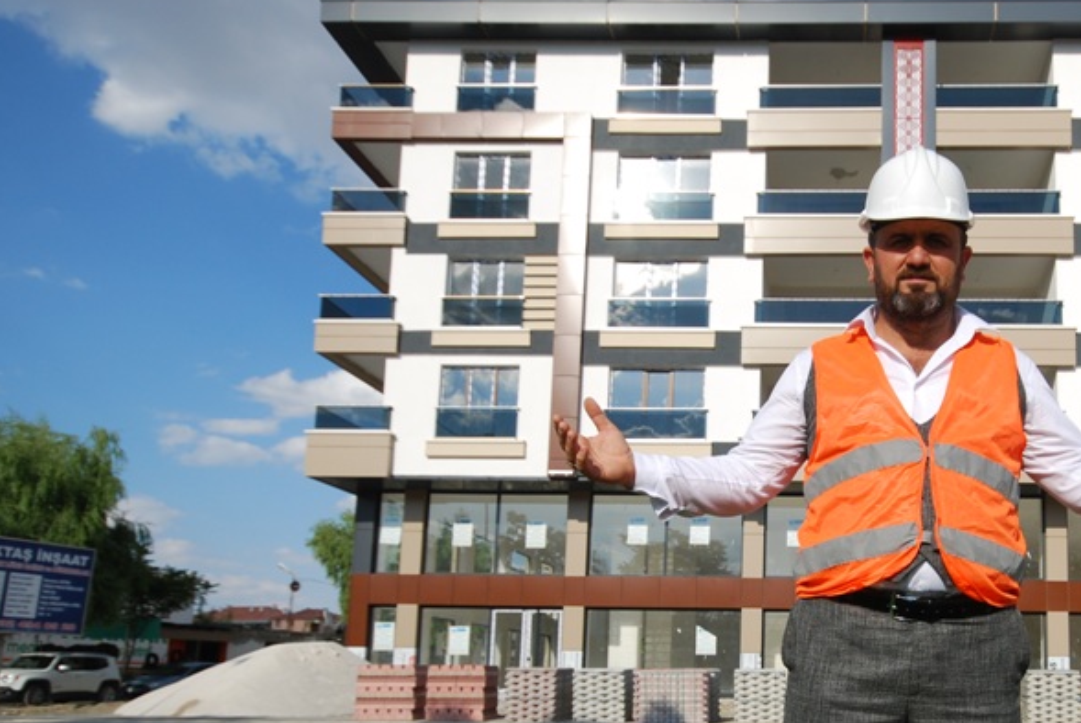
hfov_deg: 53.4
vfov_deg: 38.1
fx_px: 1018
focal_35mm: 34
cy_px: 548
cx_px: 812
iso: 100
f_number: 9
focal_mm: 13
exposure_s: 1/250
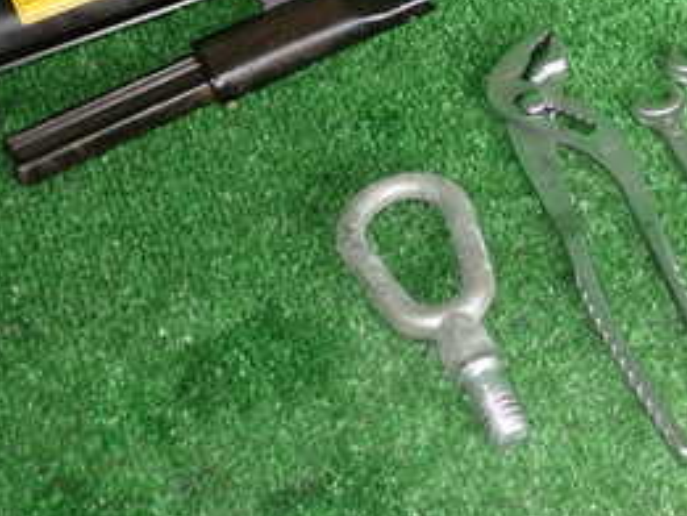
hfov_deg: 27.3
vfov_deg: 20.9
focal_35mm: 69
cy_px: 68
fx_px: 1370
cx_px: 600
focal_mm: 5.4
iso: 200
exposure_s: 1/30
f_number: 2.3
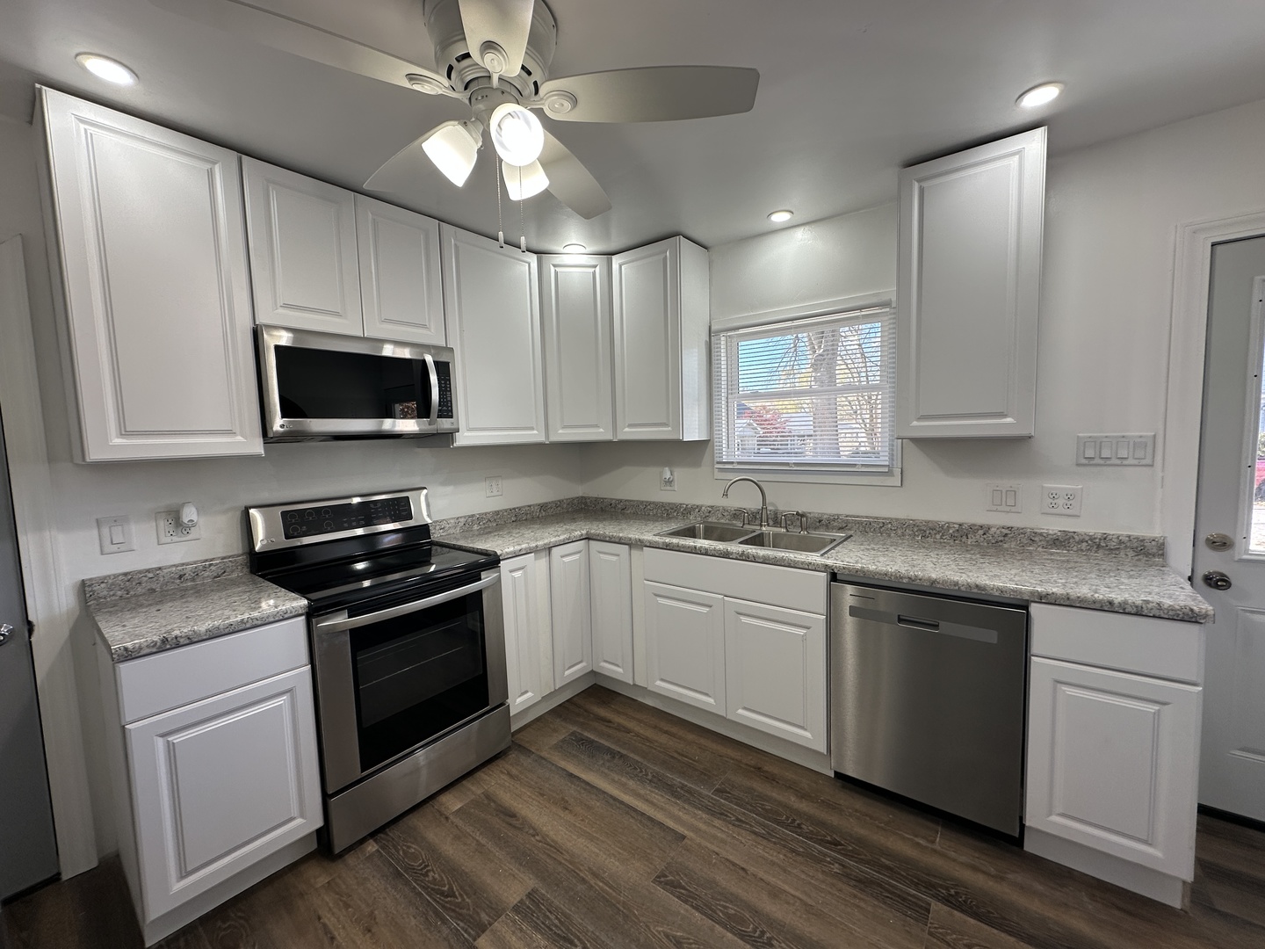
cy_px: 474
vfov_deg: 85.7
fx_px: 512
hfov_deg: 102.1
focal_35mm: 14
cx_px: 632
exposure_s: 1/120
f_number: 2.2
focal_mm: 2.22
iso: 50
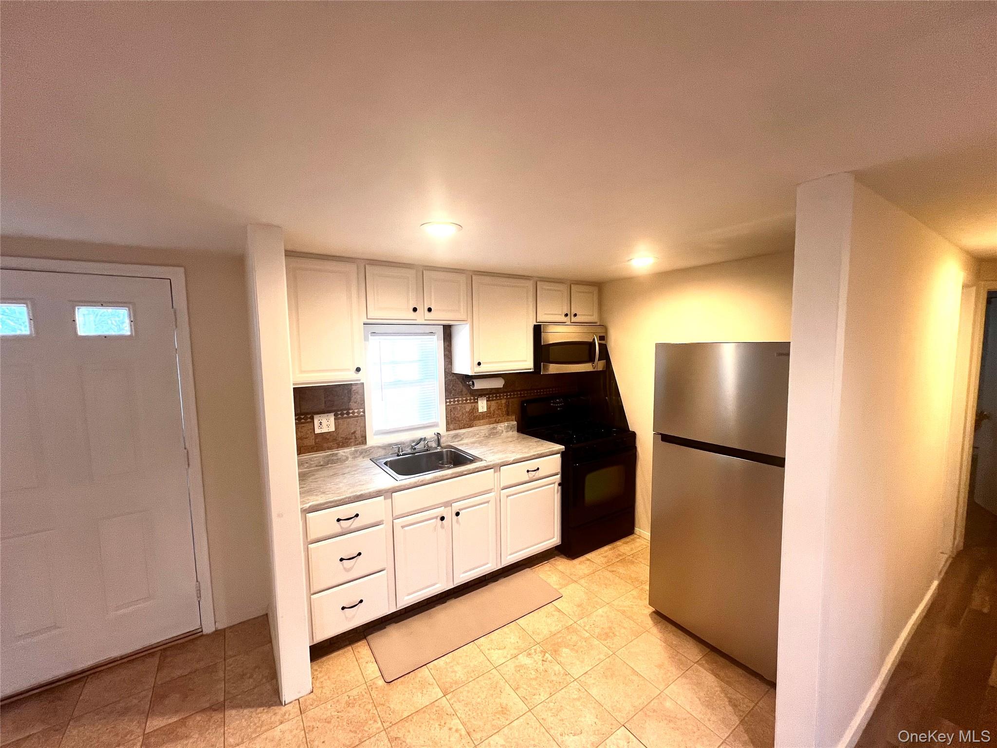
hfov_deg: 106.2
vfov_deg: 89.9
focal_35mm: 13
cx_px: 498
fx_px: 374
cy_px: 374
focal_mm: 1.57
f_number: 1.8
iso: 125
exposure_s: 1/60
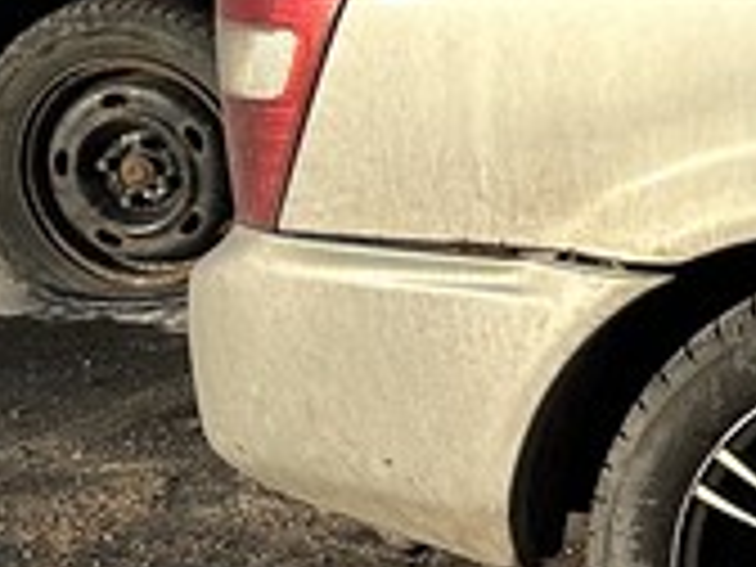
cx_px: 2282
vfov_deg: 10.0
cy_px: -68
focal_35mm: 146
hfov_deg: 10.0
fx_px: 3189
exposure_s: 1/3472
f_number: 1.78
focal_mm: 6.86
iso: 80
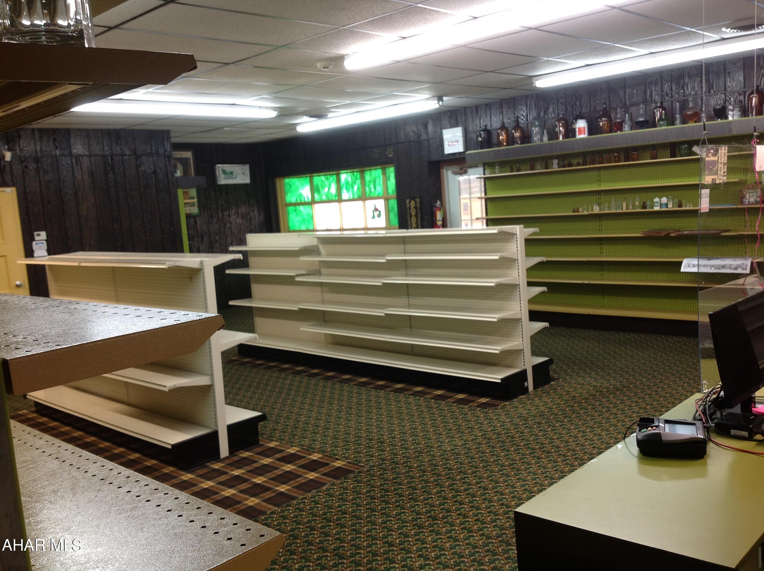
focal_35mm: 35
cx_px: 382
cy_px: 286
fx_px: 771
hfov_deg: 52.7
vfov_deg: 40.6
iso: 80
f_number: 2.4
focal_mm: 4.28
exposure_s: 1/20
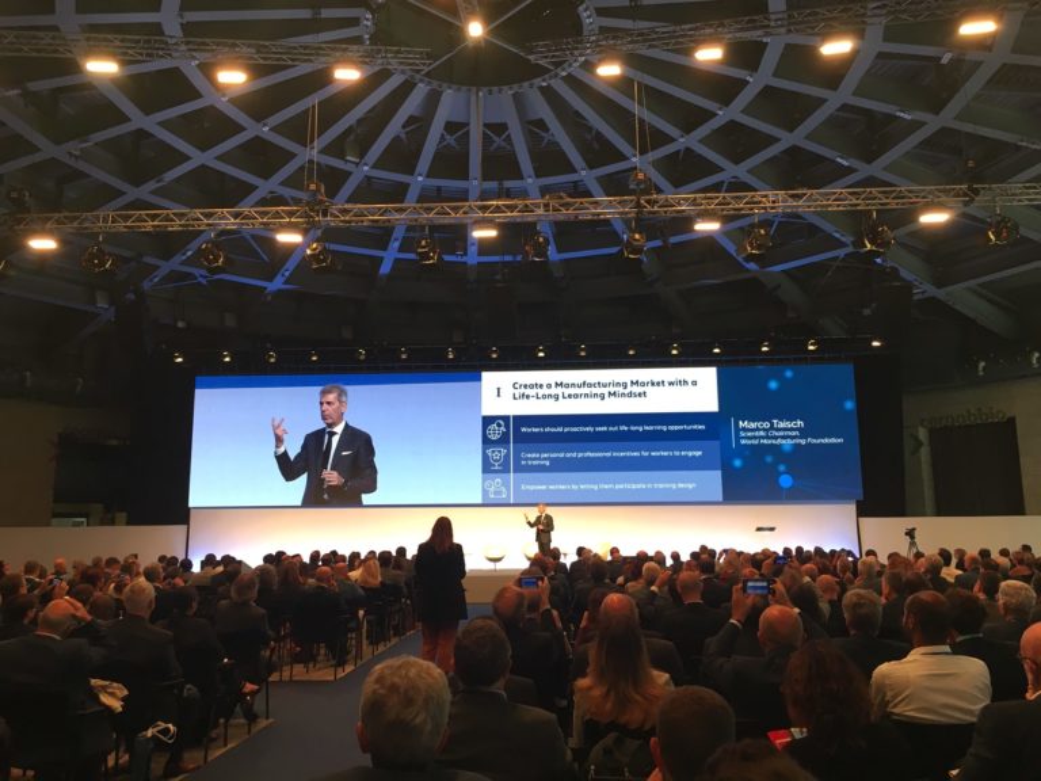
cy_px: 390
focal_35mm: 29
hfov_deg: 61.7
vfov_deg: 48.2
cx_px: 520
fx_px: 872
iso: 40
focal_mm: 4.15
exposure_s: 1/33
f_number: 2.2
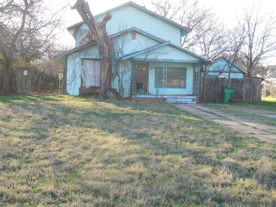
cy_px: 104
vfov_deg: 27.5
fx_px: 423
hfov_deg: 36.2
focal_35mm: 53
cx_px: 138
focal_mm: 9.4
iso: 125
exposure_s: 1/160
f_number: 4
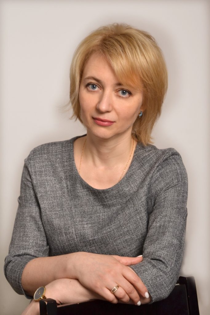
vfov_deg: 27.0
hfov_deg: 18.2
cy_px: 158
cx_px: 105
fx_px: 656
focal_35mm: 75
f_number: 5.6
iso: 200
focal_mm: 50
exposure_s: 1/200
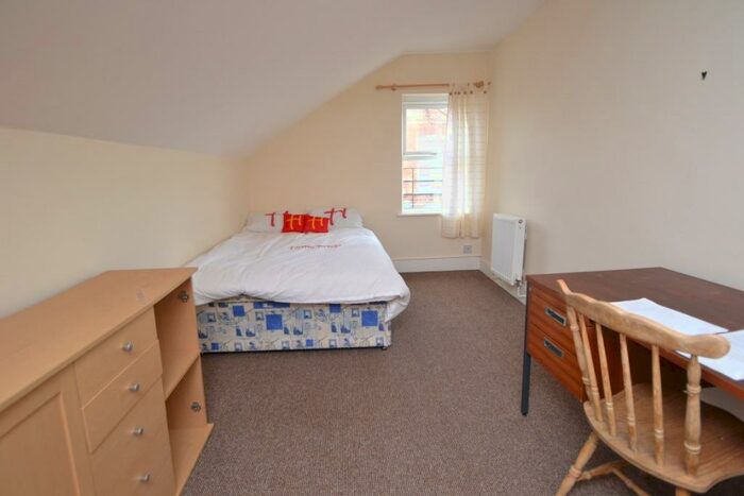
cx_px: 372
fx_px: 357
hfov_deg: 92.4
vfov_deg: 69.7
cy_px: 248
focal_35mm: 17
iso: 800
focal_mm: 11.5
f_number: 3.5
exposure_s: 1/200
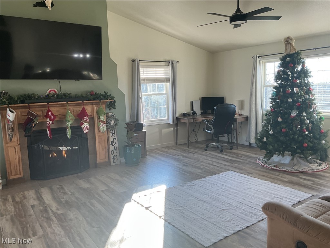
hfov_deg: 61.7
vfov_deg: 48.2
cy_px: 124
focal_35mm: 29
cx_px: 165
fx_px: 276
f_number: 1.8
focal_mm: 3
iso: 40
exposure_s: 1/120
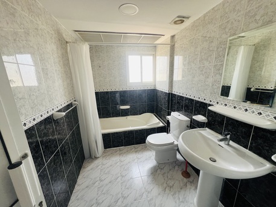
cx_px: 138
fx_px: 104
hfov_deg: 106.2
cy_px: 104
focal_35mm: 13
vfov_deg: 89.9
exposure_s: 1/99
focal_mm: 1.57
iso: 80
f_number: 1.8
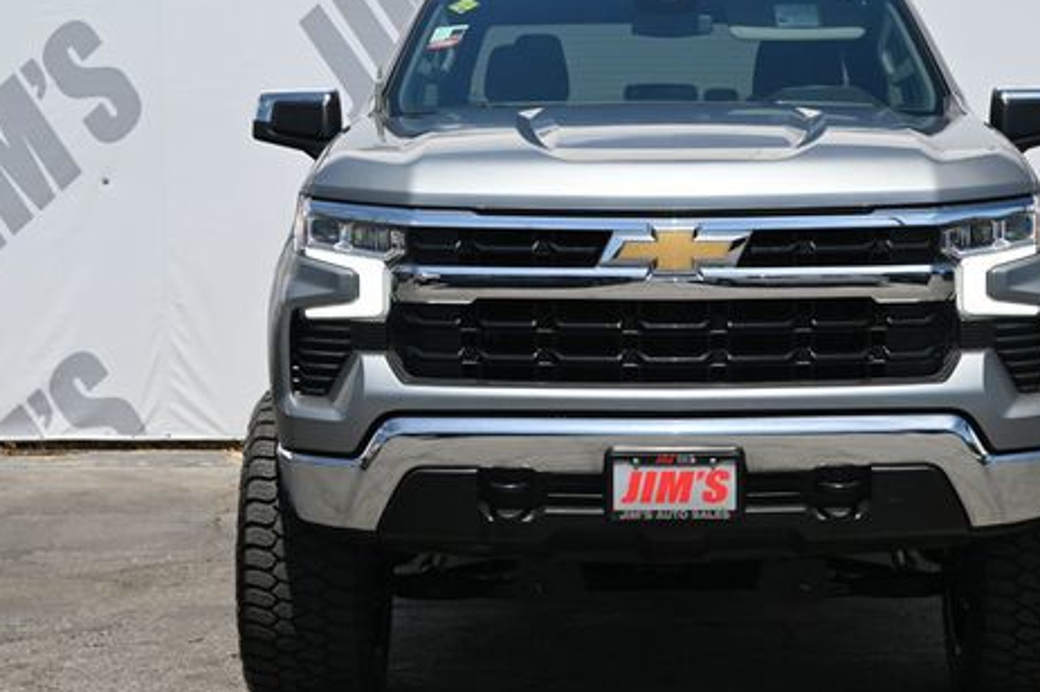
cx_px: 674
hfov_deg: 23.3
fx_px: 2511
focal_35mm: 87
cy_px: 321
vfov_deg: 15.7
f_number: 6.3
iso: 100
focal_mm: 42
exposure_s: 1/320
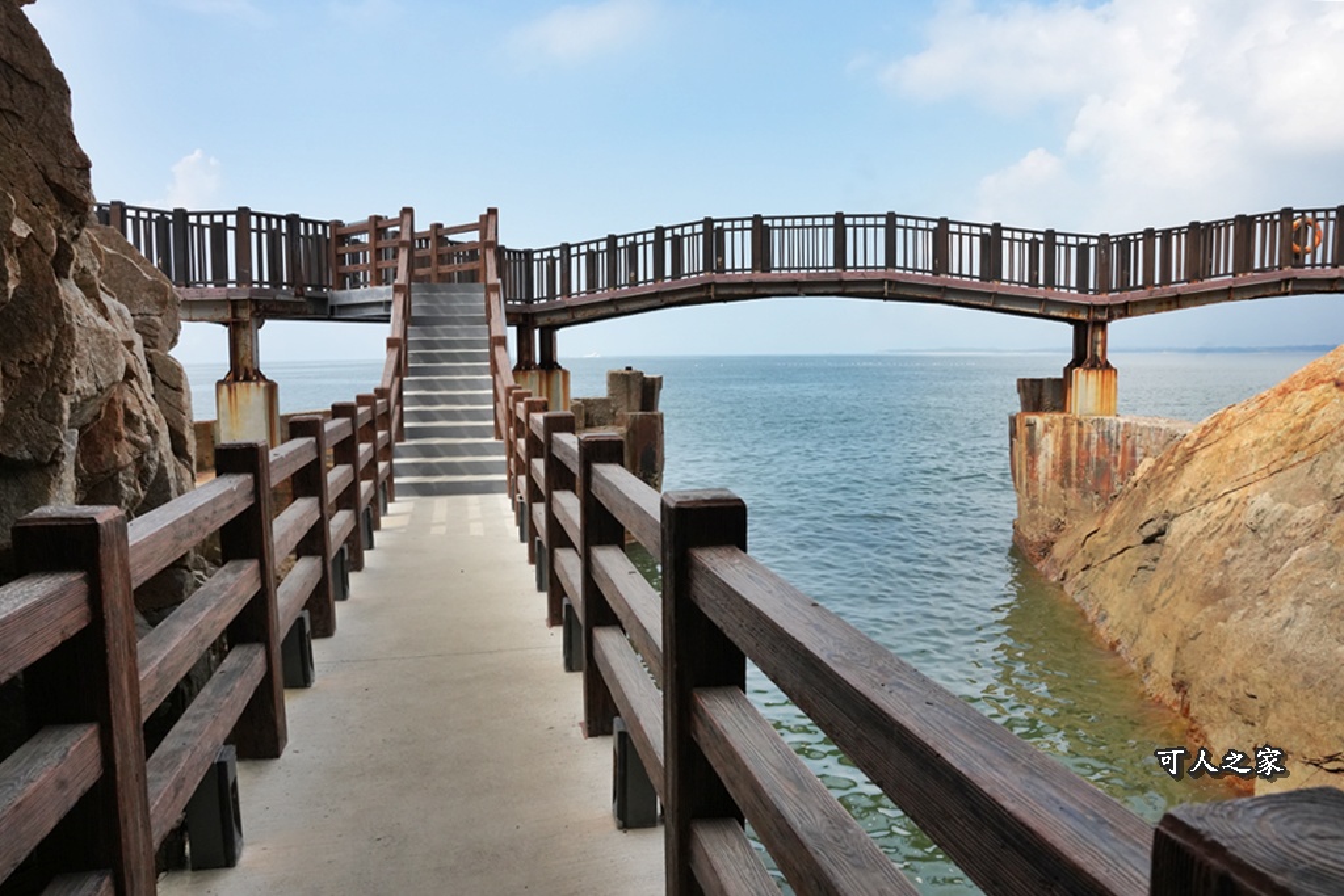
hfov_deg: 73.7
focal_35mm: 24
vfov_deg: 53.1
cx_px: 672
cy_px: 448
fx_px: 896
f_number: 10
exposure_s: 1/3200
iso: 3200
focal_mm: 24
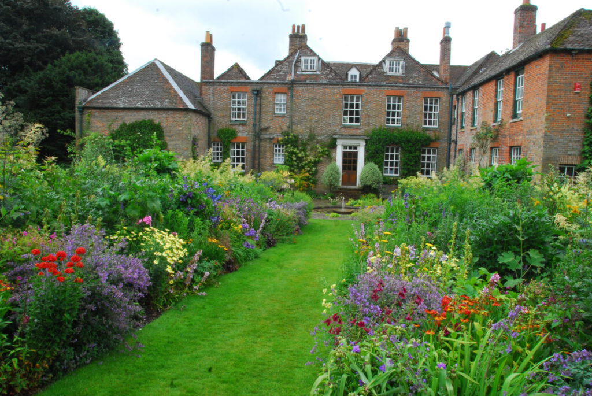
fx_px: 444
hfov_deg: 67.3
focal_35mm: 27
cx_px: 296
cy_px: 198
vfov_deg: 48.0
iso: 250
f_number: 22
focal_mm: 18
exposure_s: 1/15
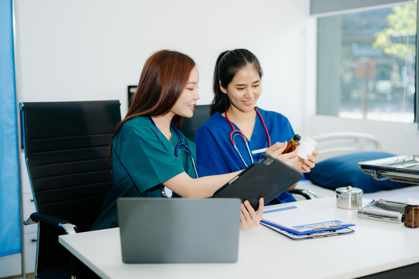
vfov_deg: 27.0
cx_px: 210
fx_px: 582
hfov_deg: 39.6
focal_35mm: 50
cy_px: 140
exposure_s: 1/200
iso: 250
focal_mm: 50
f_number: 2
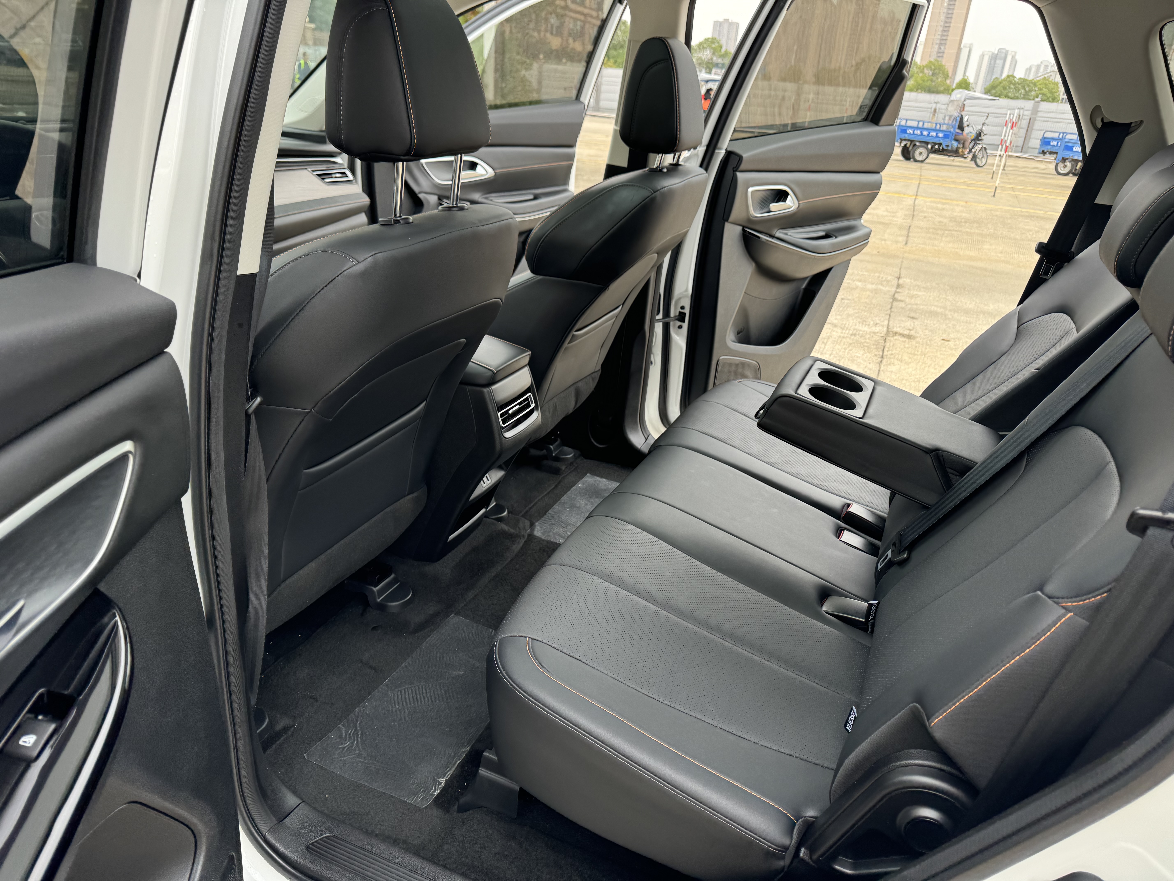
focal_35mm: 24
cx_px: 587
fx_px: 814
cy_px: 440
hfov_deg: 71.6
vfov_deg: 56.8
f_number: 1.78
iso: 80
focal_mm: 6.76
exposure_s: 1/187
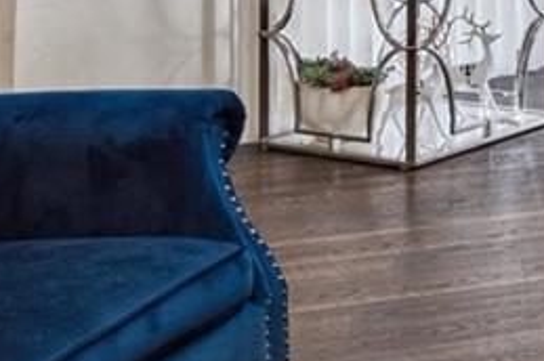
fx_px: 1494
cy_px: -281
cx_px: 1143
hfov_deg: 15.6
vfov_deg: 12.6
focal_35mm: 99
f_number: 10
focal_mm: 16
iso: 800
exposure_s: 1/10
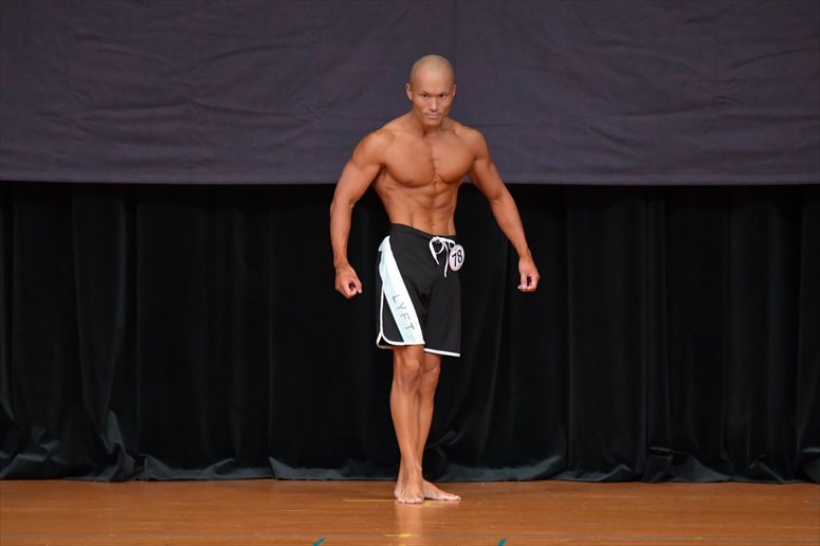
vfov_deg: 4.4
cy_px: 273
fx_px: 7172
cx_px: 410
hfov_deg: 6.5
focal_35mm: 315
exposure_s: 1/400
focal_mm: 210
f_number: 5.6
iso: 5000
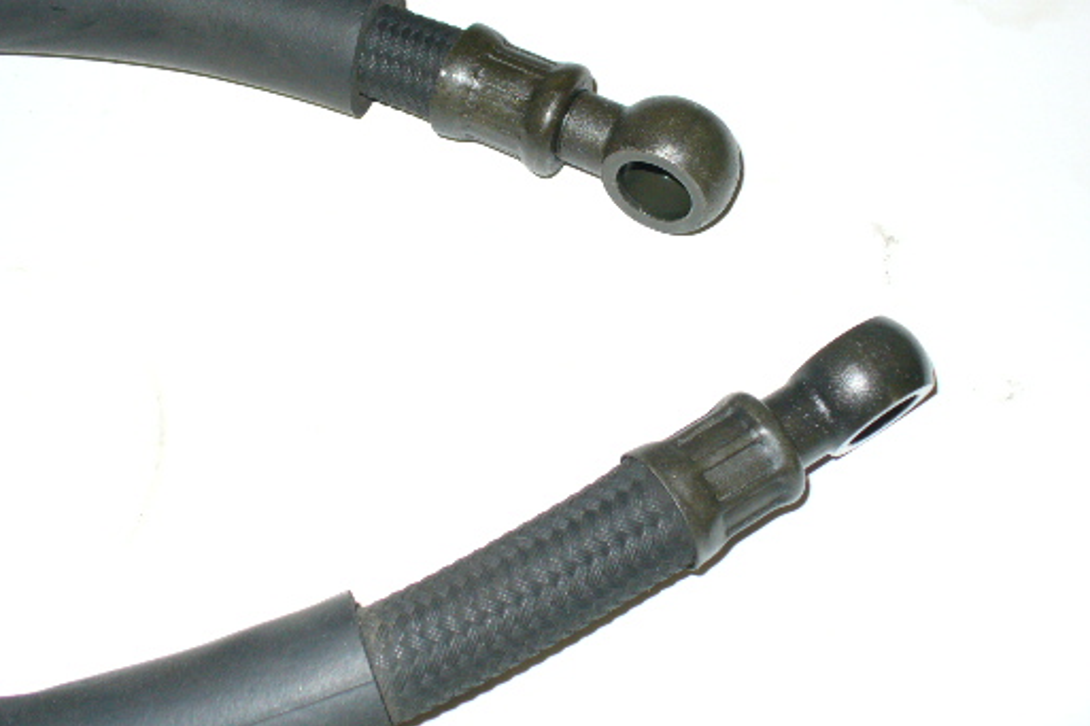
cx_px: 610
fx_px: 1453
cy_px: 323
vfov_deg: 28.1
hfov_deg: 41.0
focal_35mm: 48
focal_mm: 6.1
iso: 100
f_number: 2.8
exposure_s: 1/30
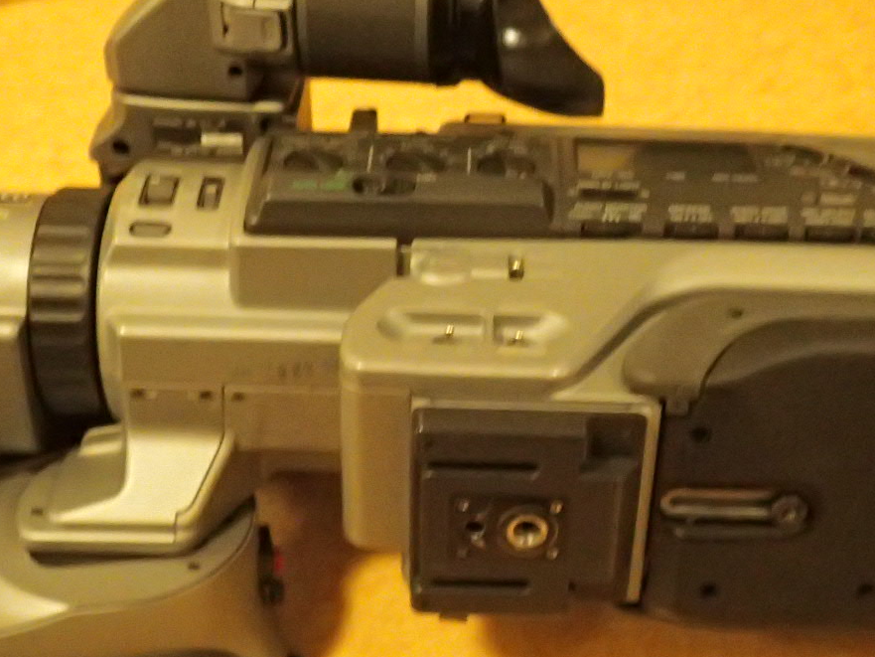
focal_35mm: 61
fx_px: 1542
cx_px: 565
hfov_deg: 31.5
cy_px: 354
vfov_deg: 24.0
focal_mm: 5.14
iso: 800
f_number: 2.2
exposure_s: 1/25
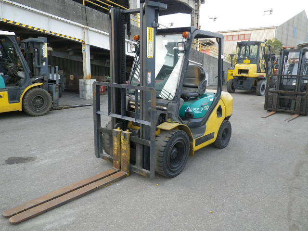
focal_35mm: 28
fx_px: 249
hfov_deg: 63.4
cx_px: 154
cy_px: 116
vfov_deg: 49.7
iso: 100
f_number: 3.5
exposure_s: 1/50
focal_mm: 5
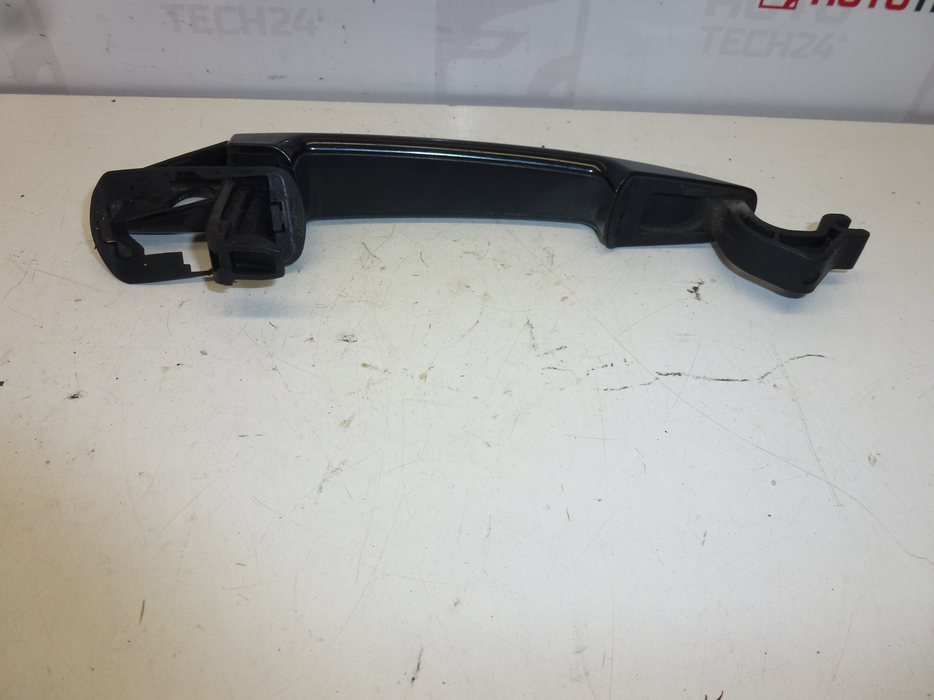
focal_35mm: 24
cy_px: 350
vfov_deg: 56.8
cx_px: 467
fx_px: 648
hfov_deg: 71.6
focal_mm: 4.3
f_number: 3.5
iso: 100
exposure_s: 1/125
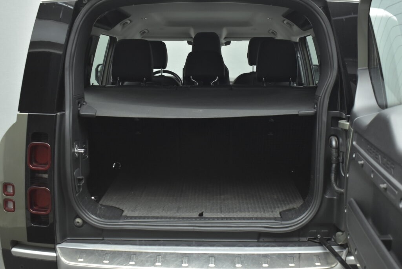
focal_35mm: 42
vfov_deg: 31.9
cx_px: 201
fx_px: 469
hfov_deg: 46.4
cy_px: 134
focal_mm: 28
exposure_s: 1/50
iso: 1600
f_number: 4.2
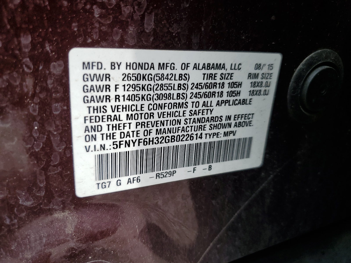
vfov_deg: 53.1
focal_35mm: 26
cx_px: 176
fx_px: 264
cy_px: 132
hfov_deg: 67.3
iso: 50
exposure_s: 1/1111
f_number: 1.5
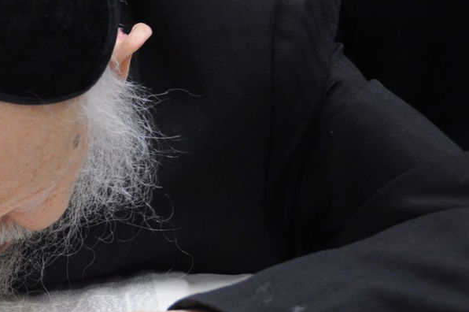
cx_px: -48
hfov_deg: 13.0
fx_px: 2017
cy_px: 207
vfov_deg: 8.8
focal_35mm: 155
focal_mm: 44
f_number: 4.5
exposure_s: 1/30
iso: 400
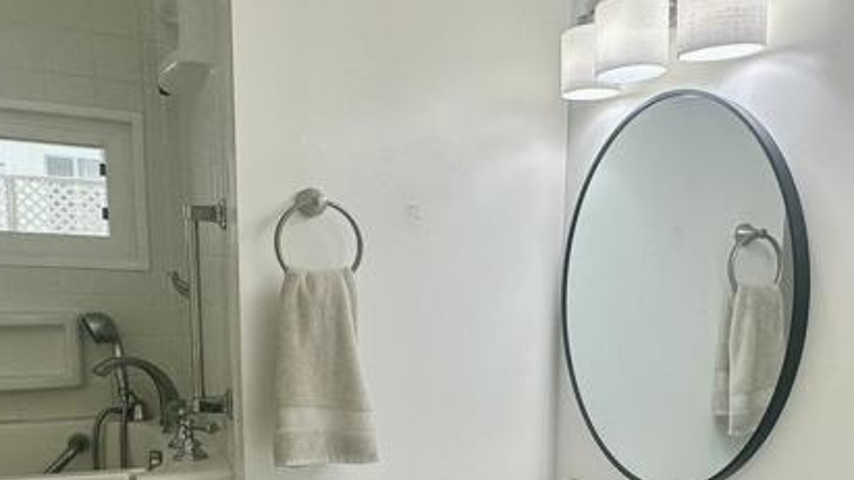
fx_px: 860
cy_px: 426
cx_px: 576
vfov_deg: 29.9
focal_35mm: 38
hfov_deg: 51.7
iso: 40
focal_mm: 2.22
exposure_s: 1/196
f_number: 2.2
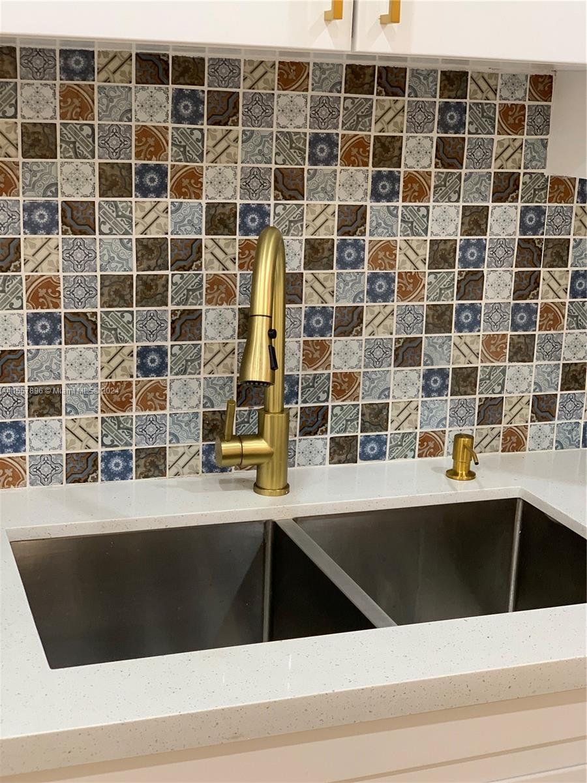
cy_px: 392
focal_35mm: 52
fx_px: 1176
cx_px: 294
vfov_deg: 36.8
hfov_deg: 28.0
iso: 125
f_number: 2.4
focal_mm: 6
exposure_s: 1/60
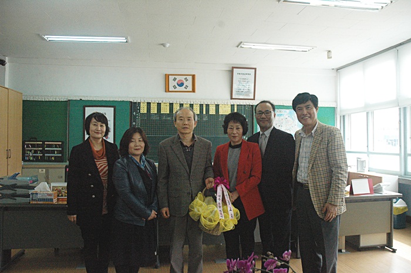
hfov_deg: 67.4
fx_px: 308
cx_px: 206
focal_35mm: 27
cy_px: 136
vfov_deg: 47.8
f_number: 5.6
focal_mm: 18
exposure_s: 1/320
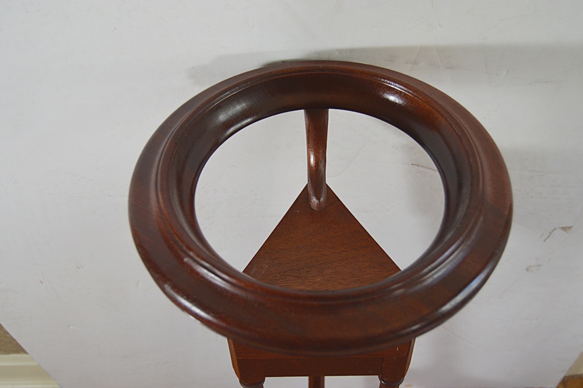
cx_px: 292
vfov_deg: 34.2
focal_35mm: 39
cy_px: 194
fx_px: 631
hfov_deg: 49.6
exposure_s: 1/60
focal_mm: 26
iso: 500
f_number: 4
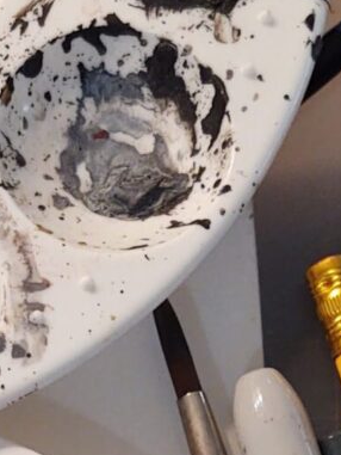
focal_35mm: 136
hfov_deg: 10.9
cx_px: 54
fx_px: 1785
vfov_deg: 13.8
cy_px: 626
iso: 243
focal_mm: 4.75
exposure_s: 1/50
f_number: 1.7
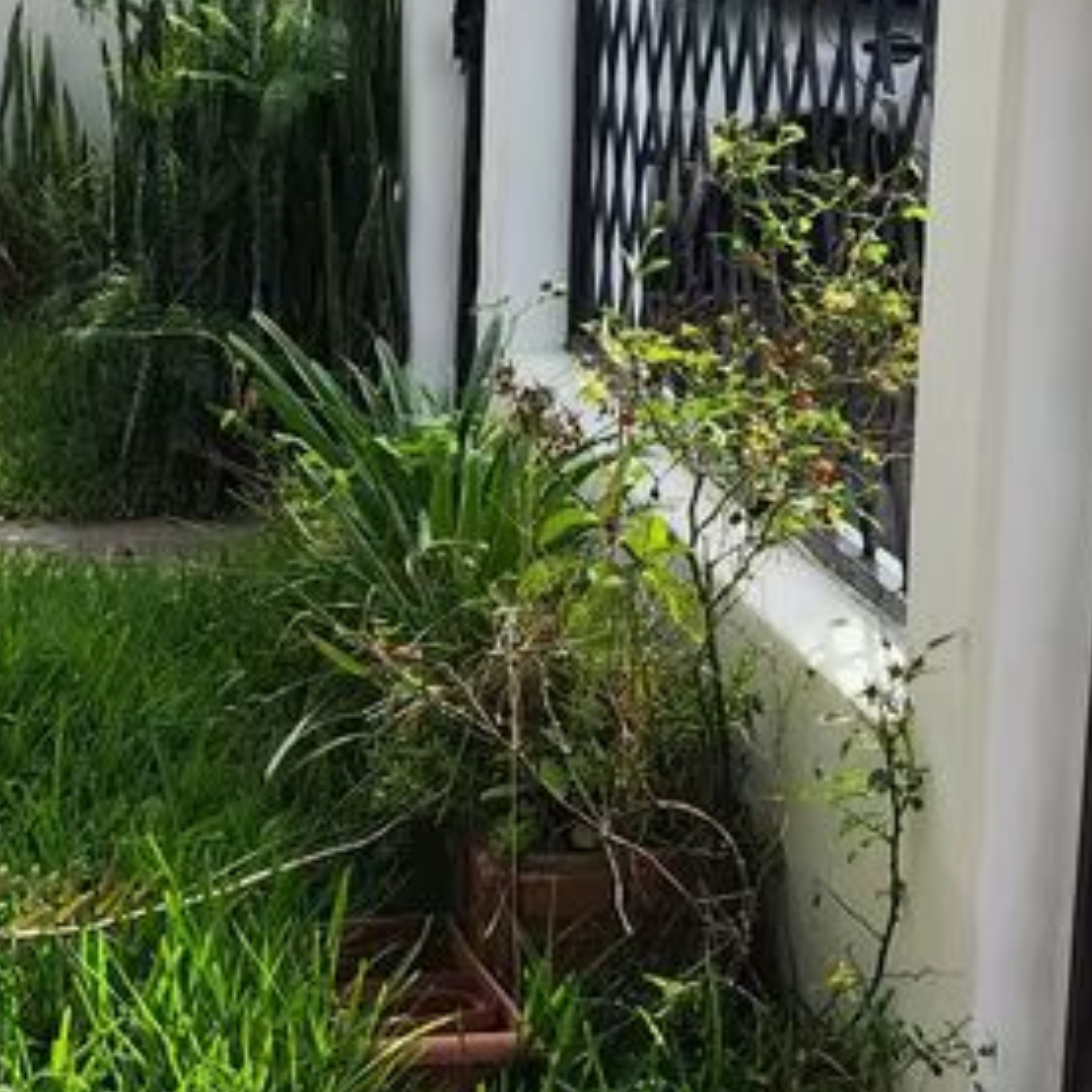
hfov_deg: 19.6
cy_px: 485
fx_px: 3141
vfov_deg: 19.7
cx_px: 264
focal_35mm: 88
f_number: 1.8
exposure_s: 1/924
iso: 20
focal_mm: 5.4
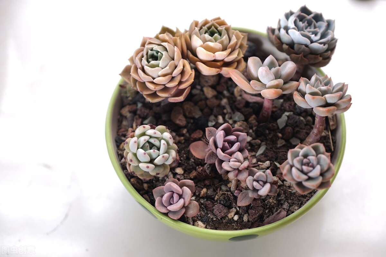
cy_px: 128
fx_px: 890
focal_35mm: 83
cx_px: 193
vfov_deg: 16.5
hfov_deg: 24.5
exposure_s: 1/100
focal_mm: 55
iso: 100
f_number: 2.8
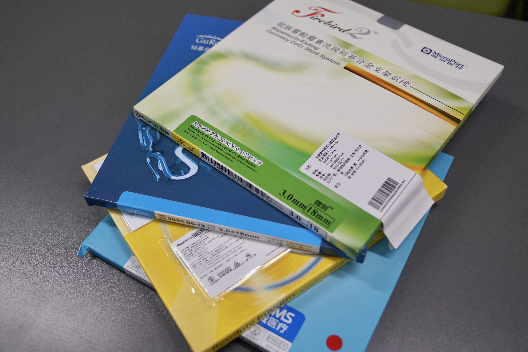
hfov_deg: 54.4
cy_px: 176
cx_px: 264
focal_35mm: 35
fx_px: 513
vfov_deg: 37.9
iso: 500
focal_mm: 35
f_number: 3.5
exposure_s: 1/80
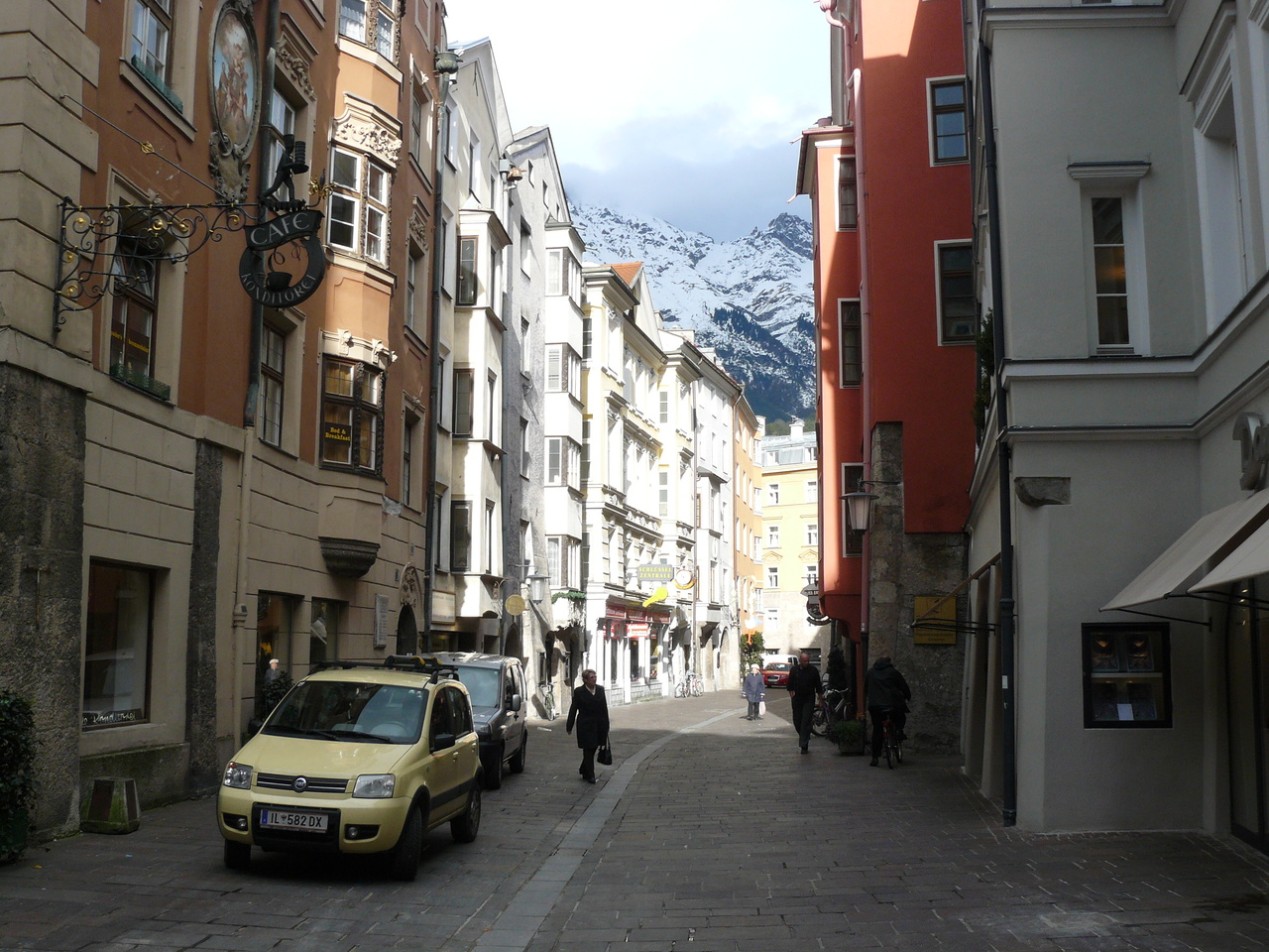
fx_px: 1320
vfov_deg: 39.7
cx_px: 634
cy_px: 476
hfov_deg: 51.4
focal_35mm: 36
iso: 100
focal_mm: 6
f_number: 5
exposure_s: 1/250
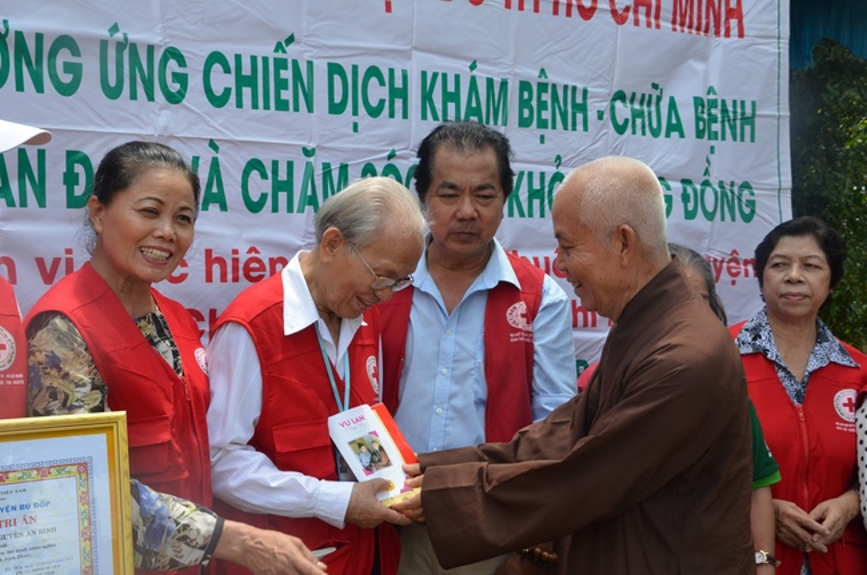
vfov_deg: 25.7
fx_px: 1262
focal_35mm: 52
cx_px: 434
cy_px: 288
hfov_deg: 37.9
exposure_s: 1/500
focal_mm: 35
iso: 1000
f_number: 11
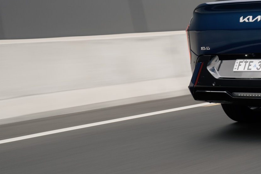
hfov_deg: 18.9
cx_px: 331
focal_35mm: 101
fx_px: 732
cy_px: 2
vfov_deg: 13.4
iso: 125
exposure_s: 1/60
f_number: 7.1
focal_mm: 33
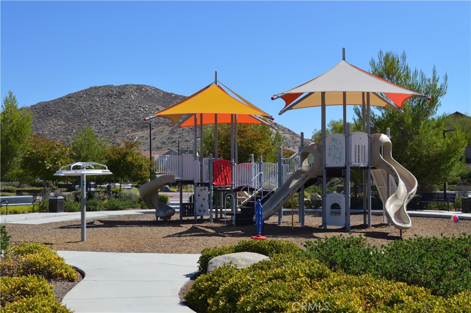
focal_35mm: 48
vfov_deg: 28.0
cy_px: 156
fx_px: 627
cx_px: 236
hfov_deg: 41.2
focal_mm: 32
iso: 100
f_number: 8
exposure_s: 1/250
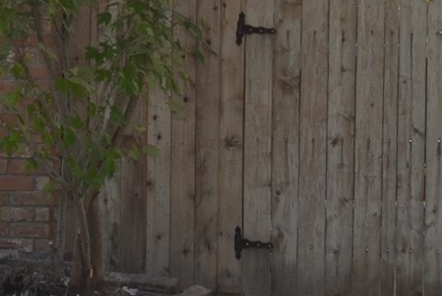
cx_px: 121
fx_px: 1781
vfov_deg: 9.5
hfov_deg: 14.1
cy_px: 77
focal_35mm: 145
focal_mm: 20
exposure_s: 1/200
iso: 100
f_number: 6.3
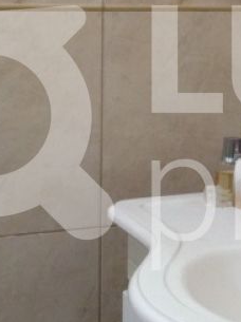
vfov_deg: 18.9
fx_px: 967
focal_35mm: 104
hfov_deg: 14.1
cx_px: 197
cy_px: 138
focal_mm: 4.12
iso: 125
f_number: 2.4
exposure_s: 1/20
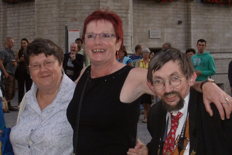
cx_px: 116
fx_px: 728
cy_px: 78
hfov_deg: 18.1
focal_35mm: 113
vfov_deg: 12.1
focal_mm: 18
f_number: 4.8
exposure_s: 1/125
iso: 200
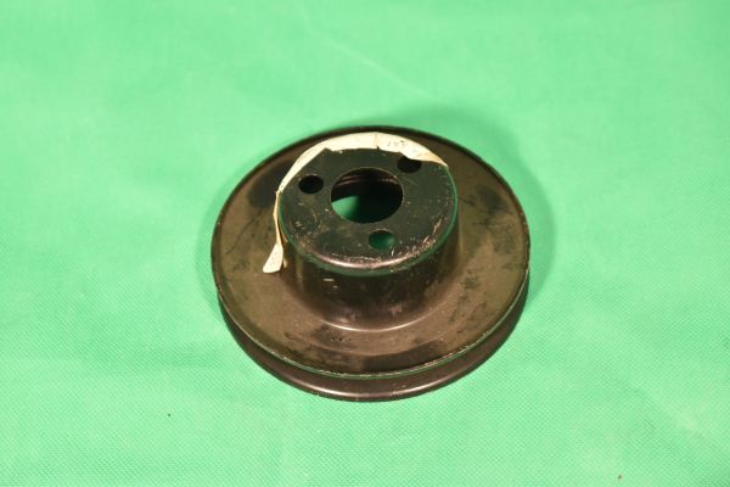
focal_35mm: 82
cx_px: 365
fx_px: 1673
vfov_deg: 16.6
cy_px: 244
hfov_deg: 24.6
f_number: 5.6
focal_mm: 55
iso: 900
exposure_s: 1/100
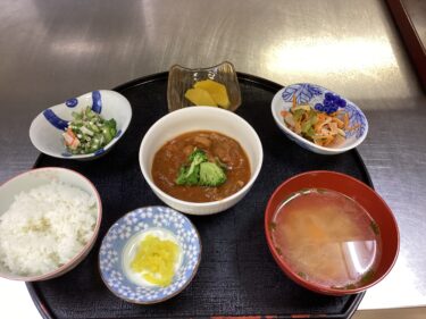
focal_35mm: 31
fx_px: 381
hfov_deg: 58.4
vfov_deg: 45.4
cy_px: 160
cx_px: 213
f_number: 2.4
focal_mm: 3.3
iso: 125
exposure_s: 1/50
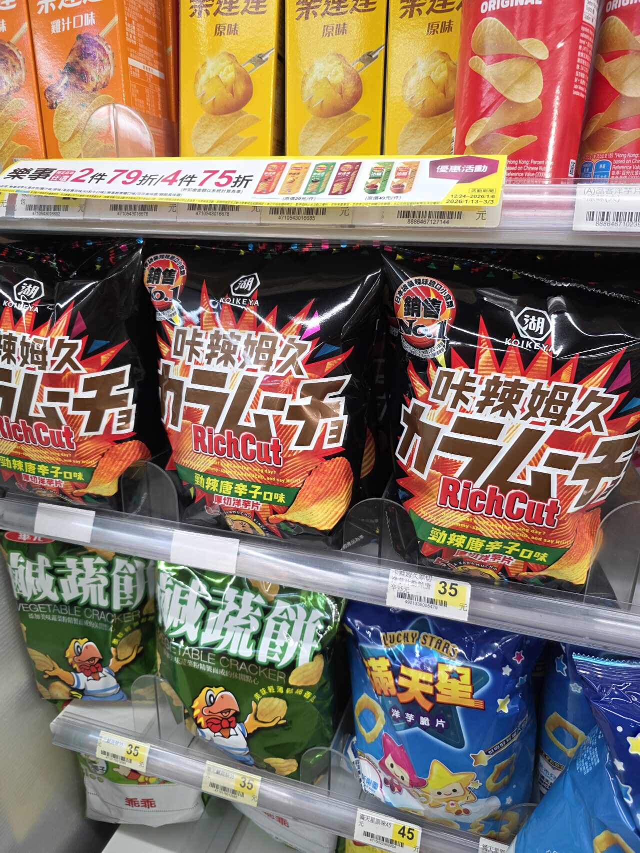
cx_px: 320
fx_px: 567
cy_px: 426
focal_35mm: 23
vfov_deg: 73.9
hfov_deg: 58.9
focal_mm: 6.3
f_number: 1.7
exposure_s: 1/120
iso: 200
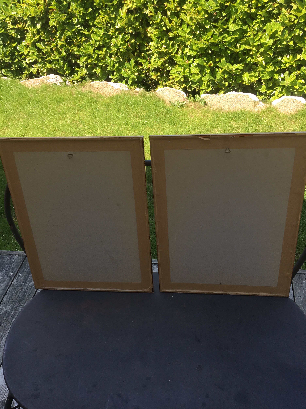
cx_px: 153
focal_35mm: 29
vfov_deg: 61.7
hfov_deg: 48.2
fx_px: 342
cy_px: 204
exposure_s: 1/450
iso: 25
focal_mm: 4.15
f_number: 2.2
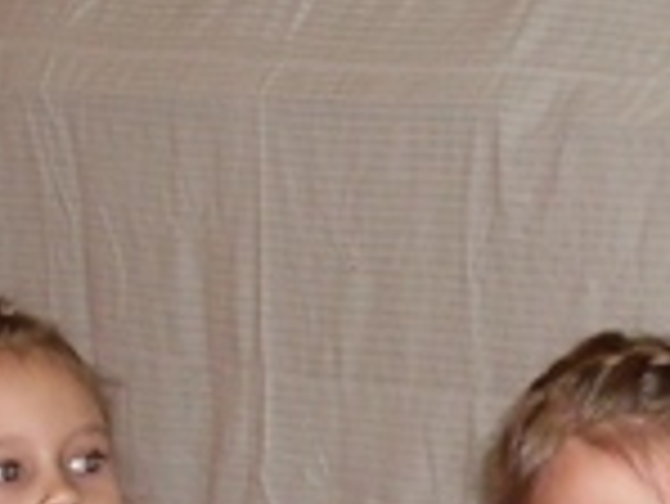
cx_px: 760
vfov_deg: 7.1
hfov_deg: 9.6
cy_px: 909
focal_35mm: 204
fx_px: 3952
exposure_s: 1/45
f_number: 2.8
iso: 100
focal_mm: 6.3
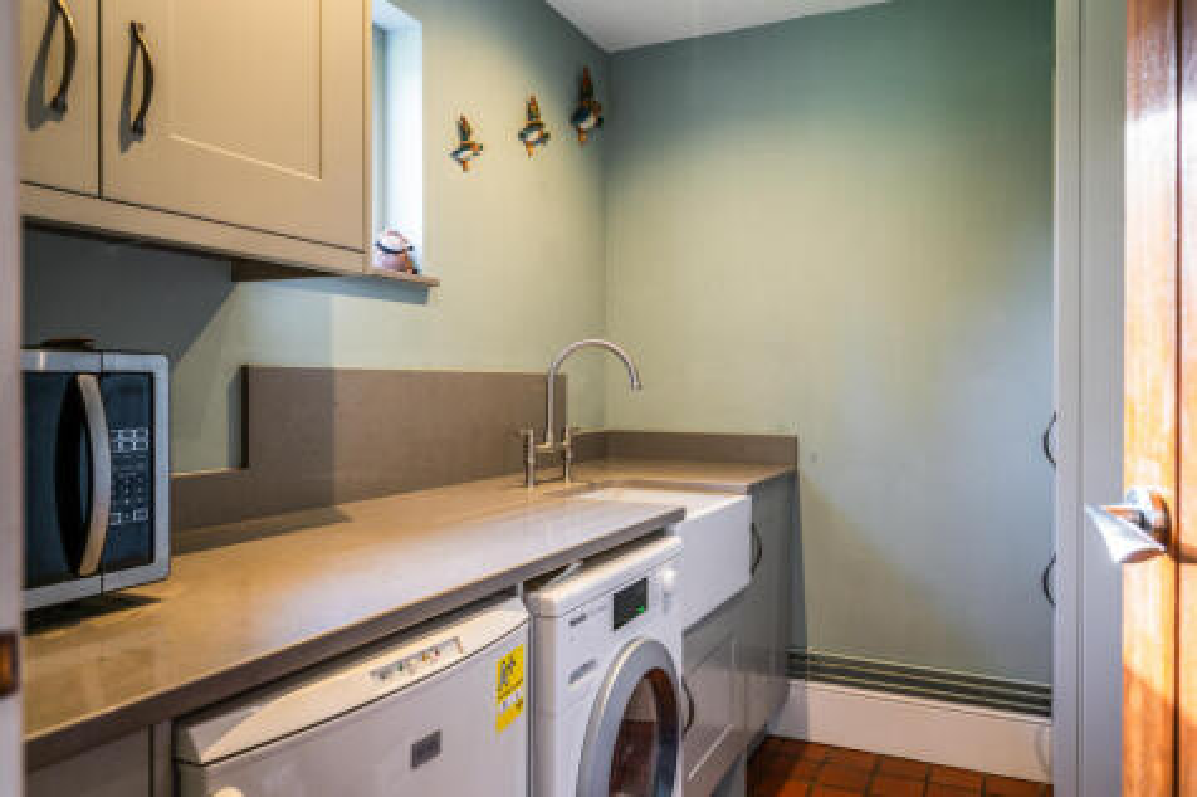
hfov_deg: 69.4
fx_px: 864
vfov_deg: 49.5
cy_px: 398
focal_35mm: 26
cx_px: 598
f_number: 6.3
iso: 400
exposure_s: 1/6
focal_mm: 26
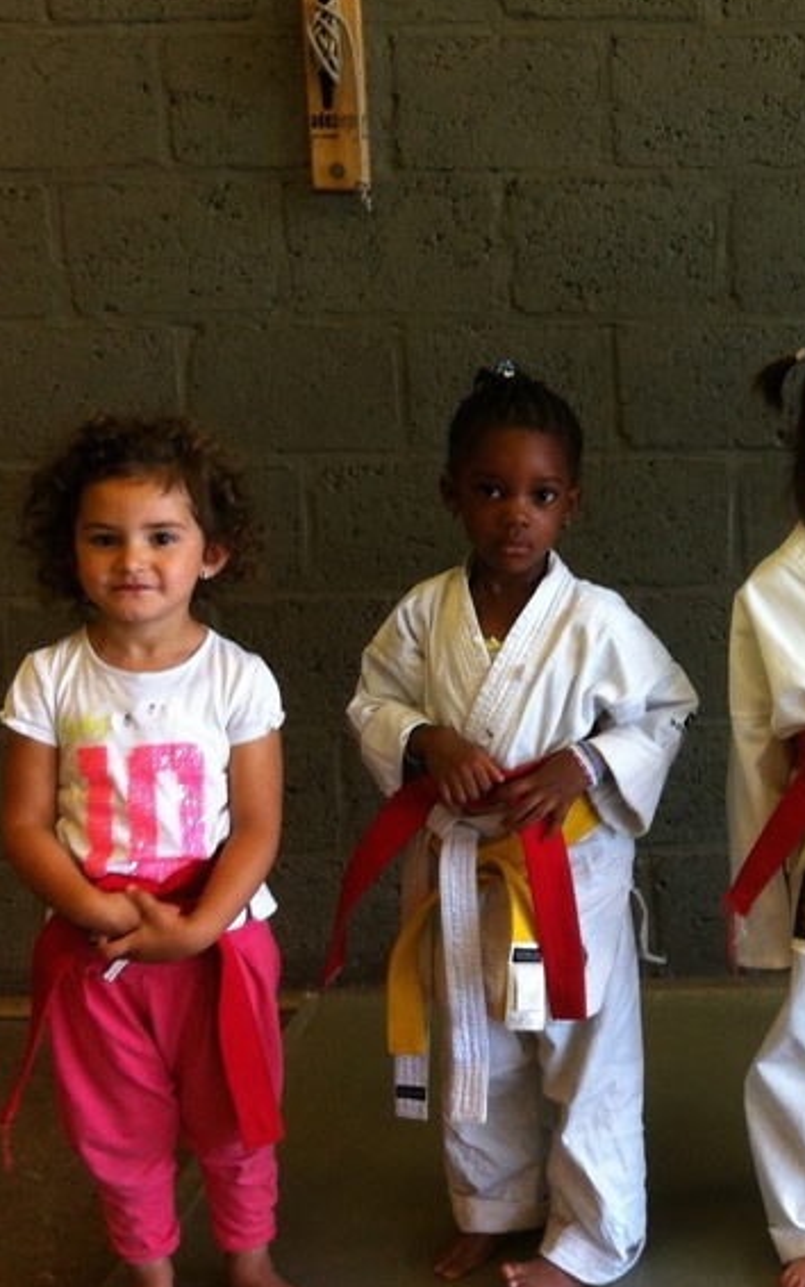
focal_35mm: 67
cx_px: 980
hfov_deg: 18.4
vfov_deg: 30.6
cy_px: 563
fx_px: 2351
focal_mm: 3.85
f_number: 2.8
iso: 80
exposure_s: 1/15
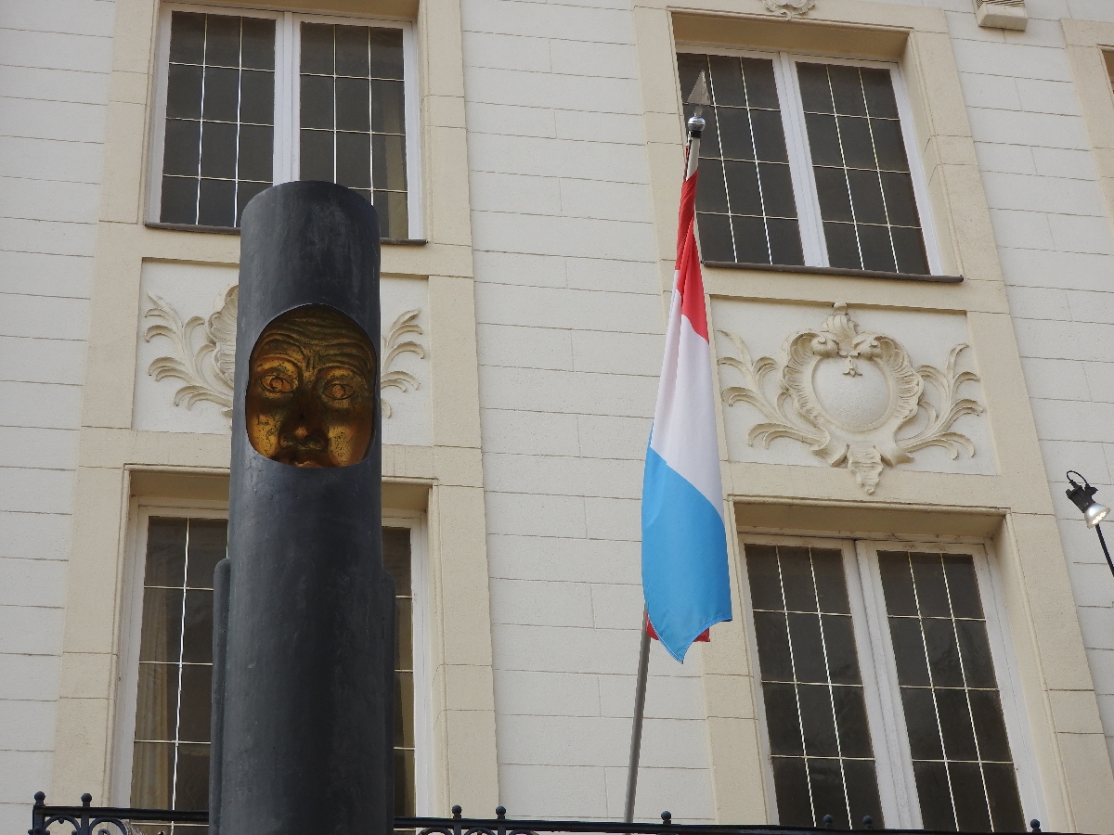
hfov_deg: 27.8
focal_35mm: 70
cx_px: 557
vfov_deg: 21.0
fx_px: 2253
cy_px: 418
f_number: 4.5
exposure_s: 1/320
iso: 100
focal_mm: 12.5
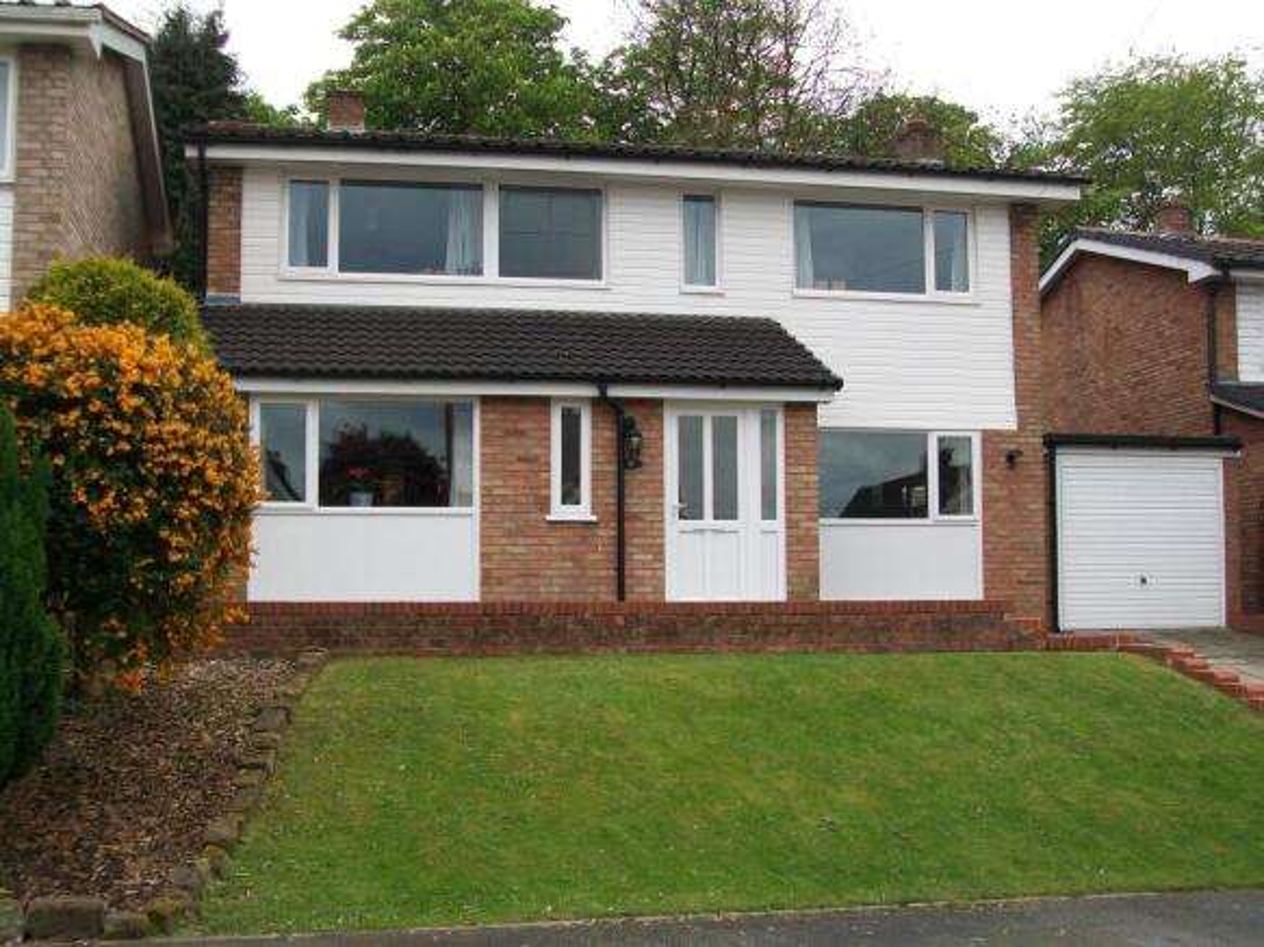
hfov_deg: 51.4
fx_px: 1314
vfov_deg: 39.6
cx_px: 632
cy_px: 474
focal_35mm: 36
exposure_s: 1/500
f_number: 2.7
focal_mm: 6
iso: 64
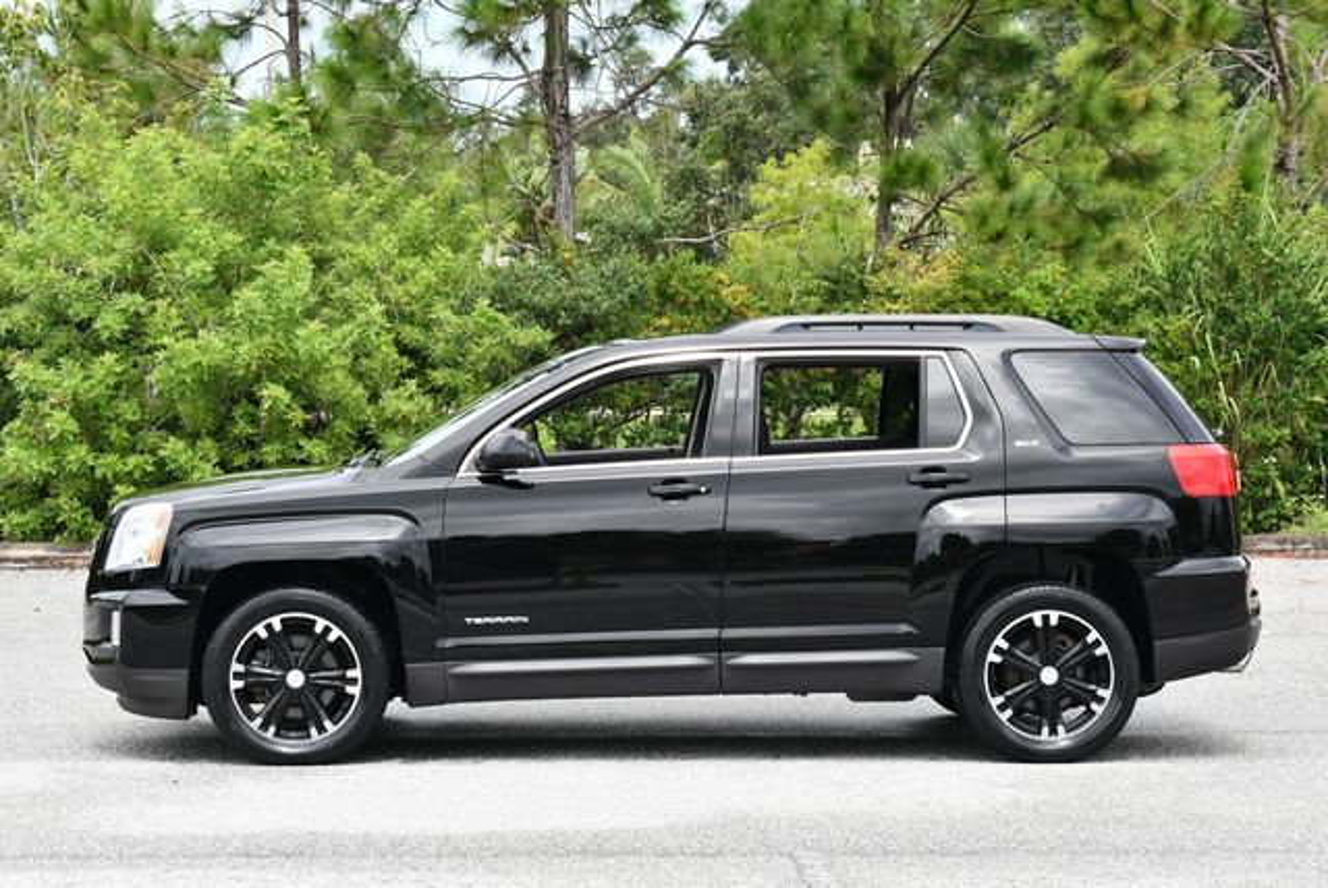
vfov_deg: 14.9
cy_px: 444
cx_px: 664
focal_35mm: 92
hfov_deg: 22.1
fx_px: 3397
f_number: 7.1
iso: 200
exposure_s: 1/250
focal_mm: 46
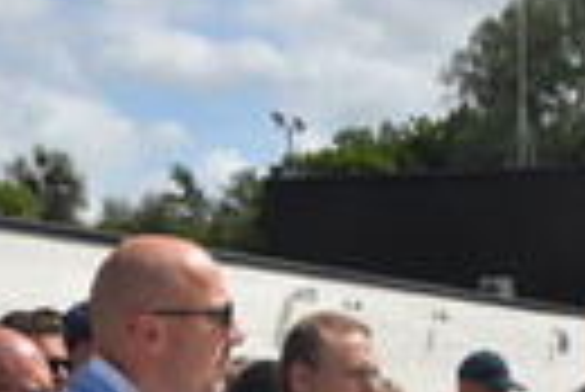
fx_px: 1995
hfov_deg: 16.7
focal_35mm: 123
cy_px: 460
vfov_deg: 11.0
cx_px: 342
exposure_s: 1/1000
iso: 1250
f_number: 16
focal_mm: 25
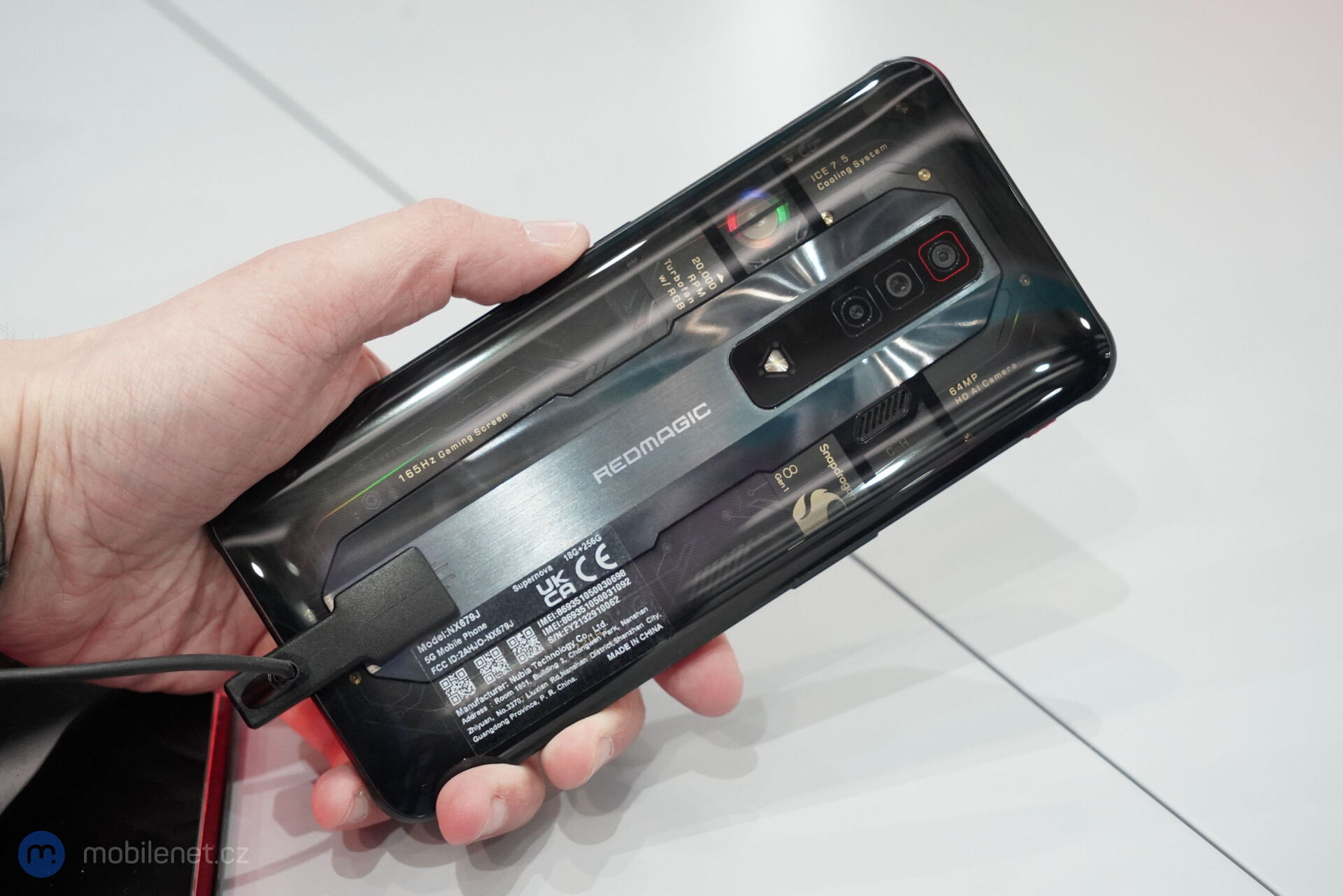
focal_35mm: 59
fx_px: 2201
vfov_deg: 23.0
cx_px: 672
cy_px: 448
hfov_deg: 33.9
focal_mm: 59
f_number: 6.3
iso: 6400
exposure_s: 1/160
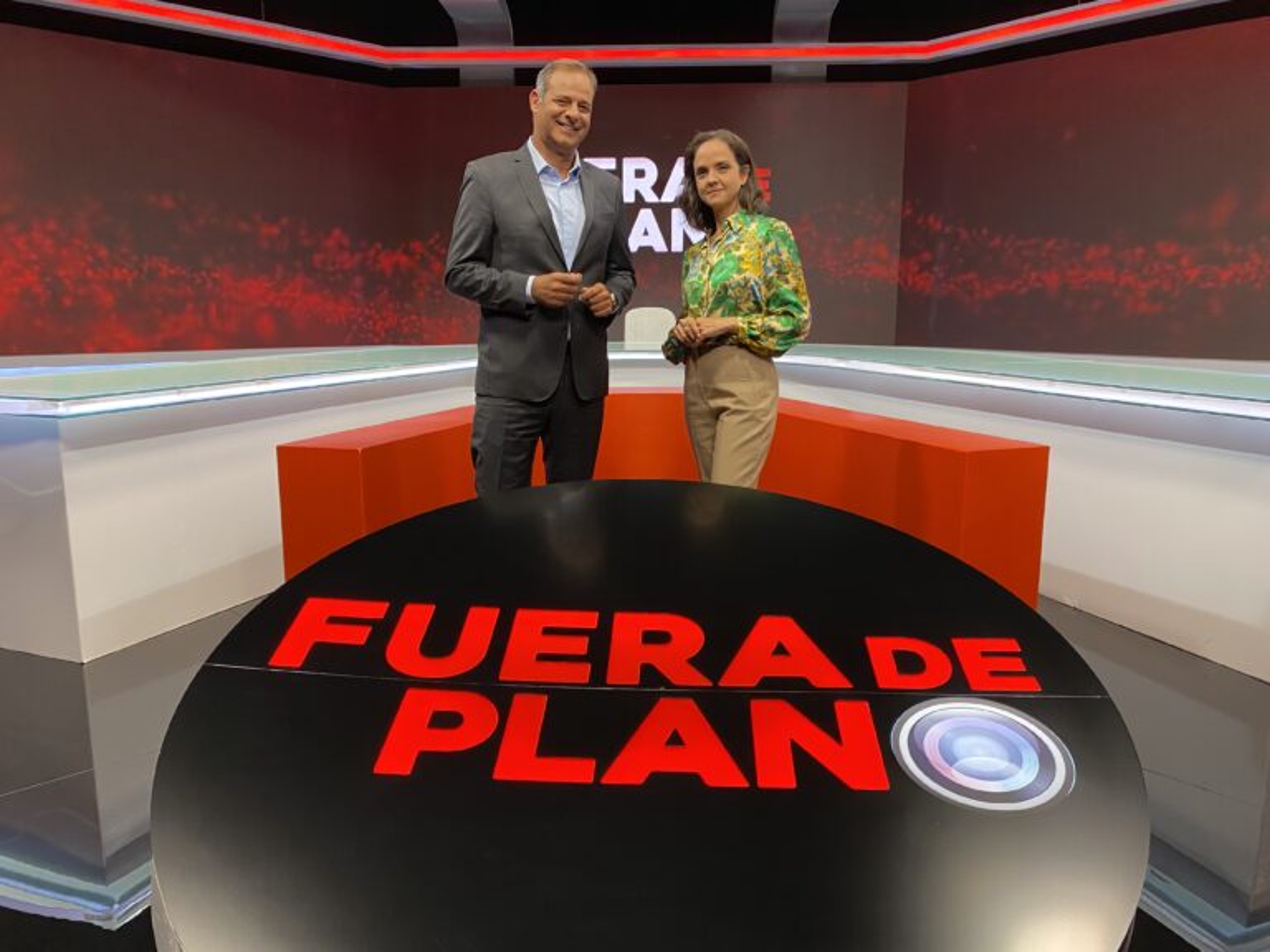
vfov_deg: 53.1
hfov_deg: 67.3
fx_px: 954
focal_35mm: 26
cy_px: 476
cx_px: 635
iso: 160
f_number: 1.8
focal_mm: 4.25
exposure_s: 1/58
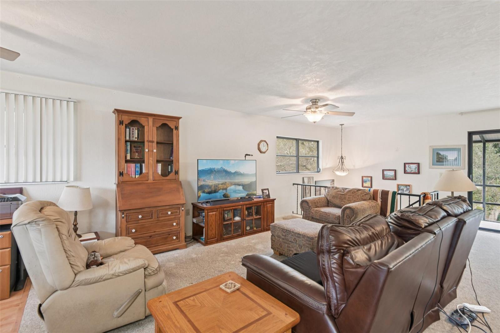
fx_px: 222
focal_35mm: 16
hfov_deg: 96.7
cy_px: 166
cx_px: 250
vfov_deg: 73.7
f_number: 8
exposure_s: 1/3.33
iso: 400
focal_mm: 16
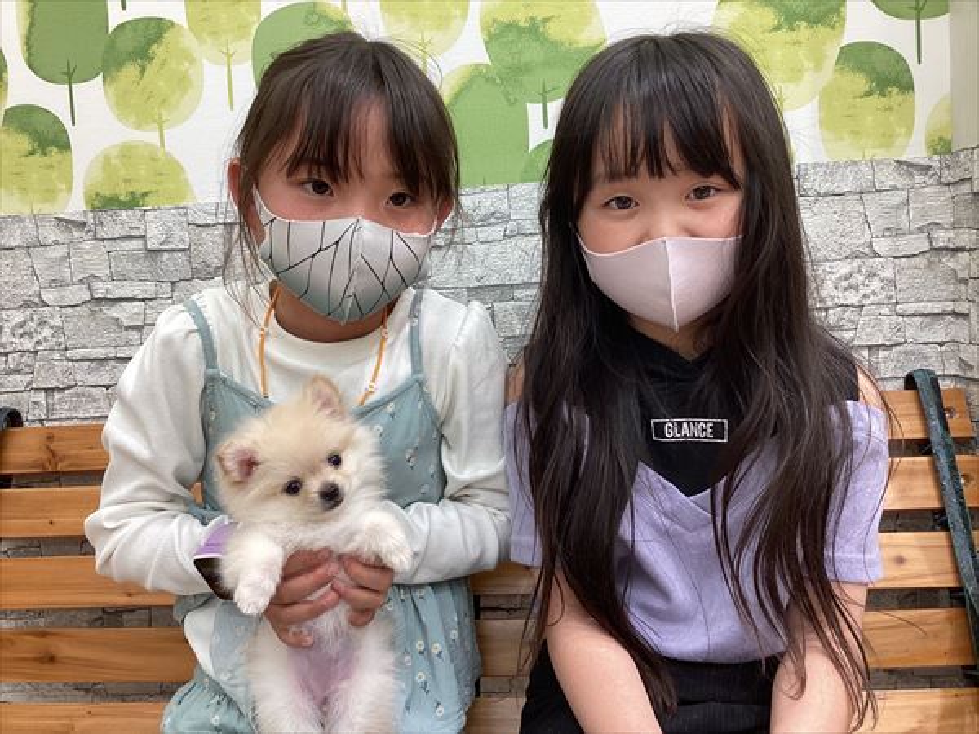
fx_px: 877
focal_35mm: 31
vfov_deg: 45.4
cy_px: 367
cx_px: 490
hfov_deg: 58.4
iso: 64
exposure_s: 1/60
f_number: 2.4
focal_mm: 3.3
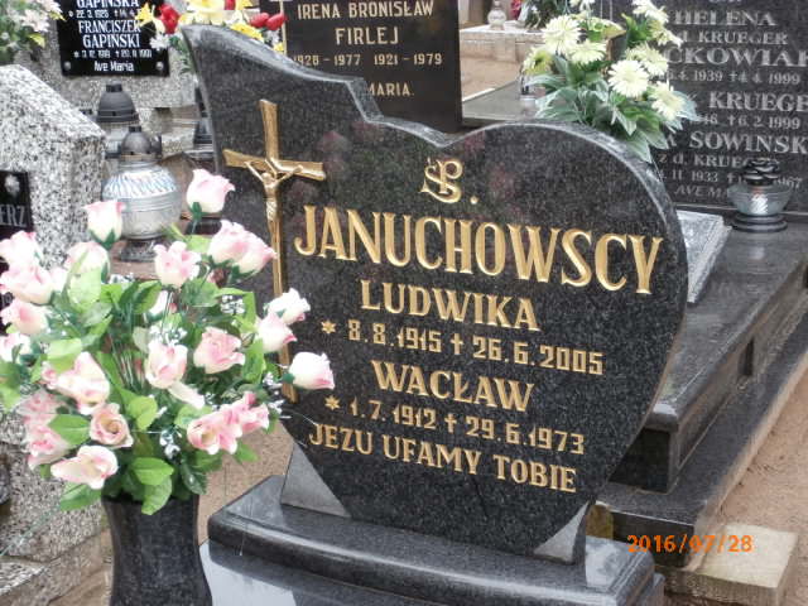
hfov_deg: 33.8
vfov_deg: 25.7
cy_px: 303
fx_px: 1330
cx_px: 404
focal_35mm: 57
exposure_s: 1/80
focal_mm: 10.11
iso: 100
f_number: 4.5
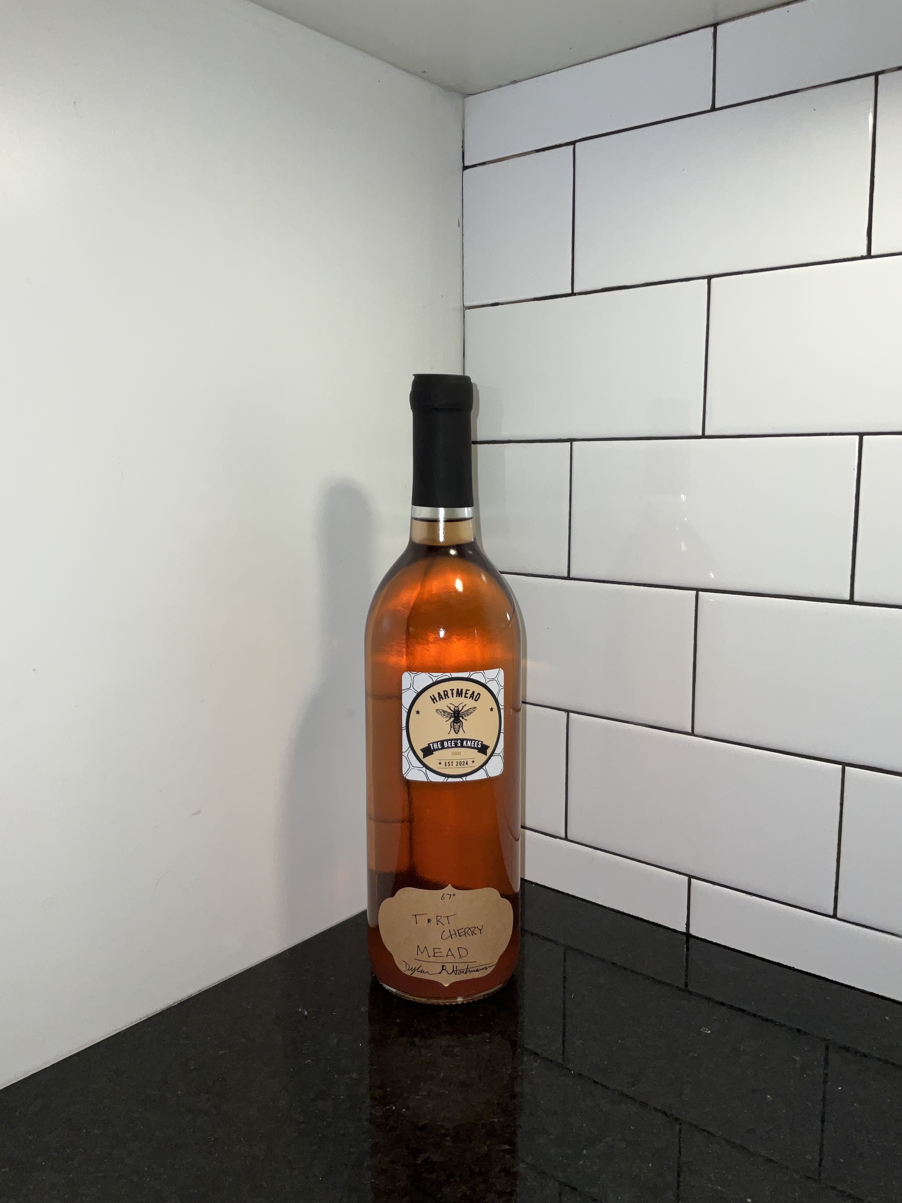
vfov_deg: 61.7
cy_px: 602
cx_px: 451
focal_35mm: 29
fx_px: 1008
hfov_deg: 48.2
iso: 16
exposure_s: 1/111
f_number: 1.8
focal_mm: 3
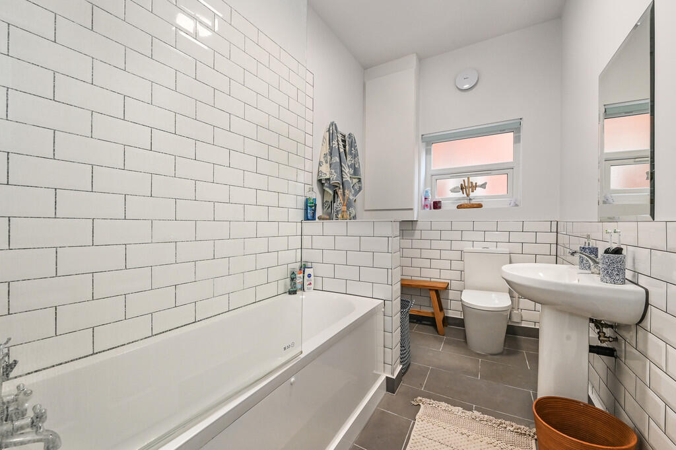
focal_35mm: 14
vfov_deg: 81.1
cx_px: 338
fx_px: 263
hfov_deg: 104.3
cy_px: 225
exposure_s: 1/10
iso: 400
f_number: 9
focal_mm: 14
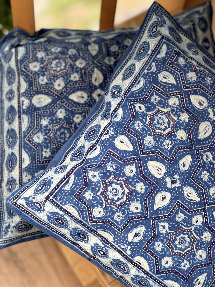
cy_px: 144
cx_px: 108
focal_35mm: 77
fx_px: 638
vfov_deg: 25.3
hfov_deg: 19.1
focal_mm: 9
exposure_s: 1/99
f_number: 2.8
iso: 125
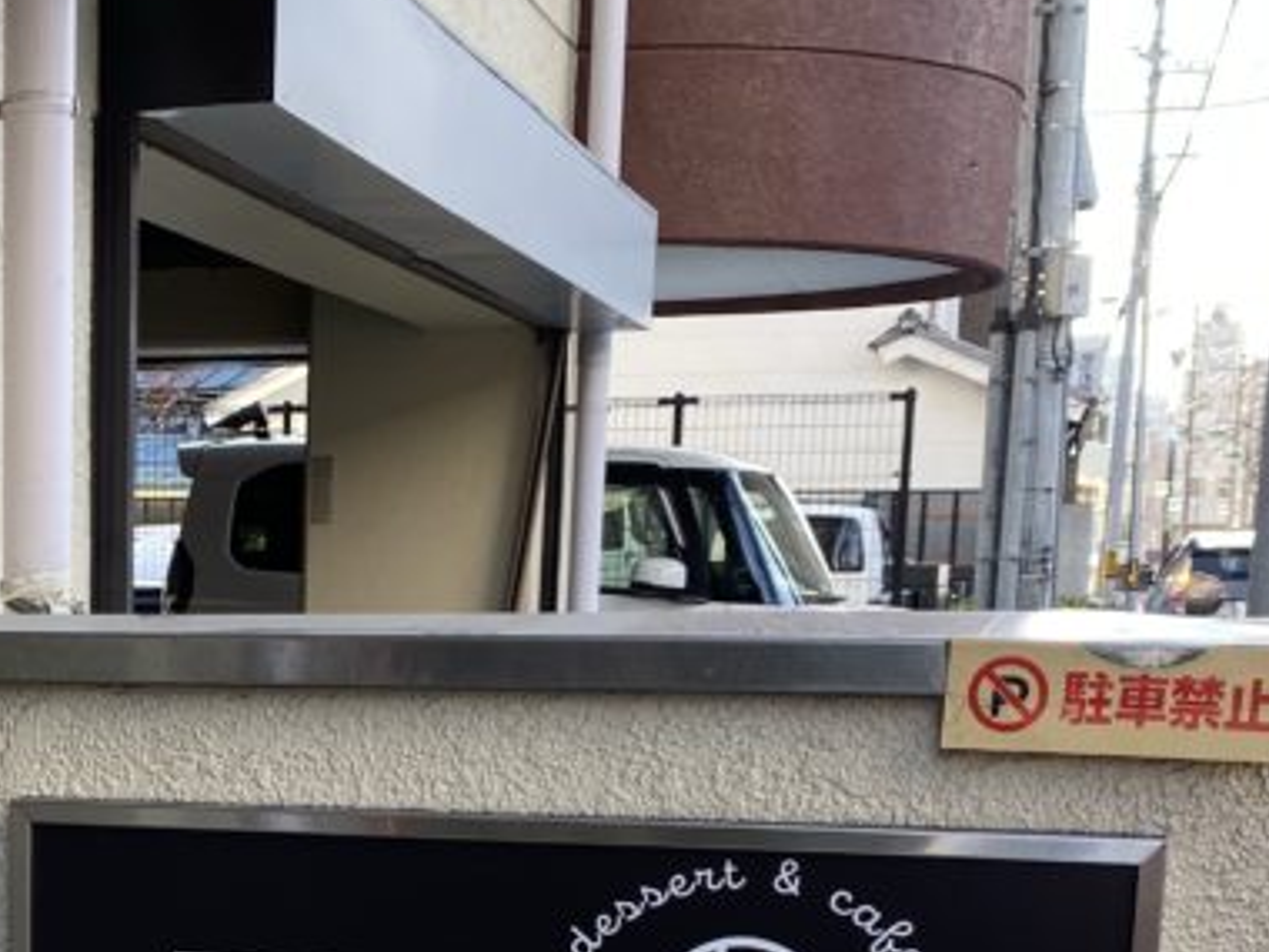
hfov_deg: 26.6
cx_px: 70
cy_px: 1069
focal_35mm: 70
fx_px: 2566
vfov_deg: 20.0
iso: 32
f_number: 1.8
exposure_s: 1/138
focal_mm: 4.25
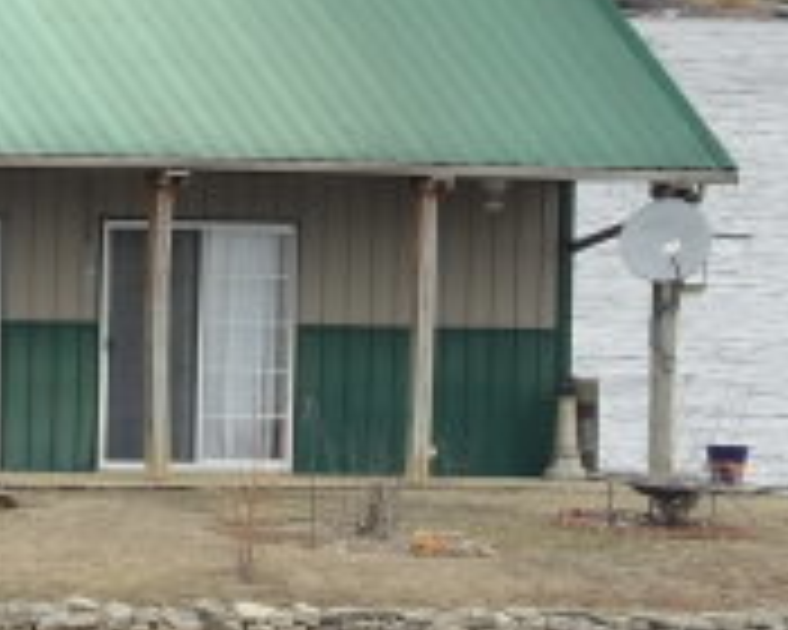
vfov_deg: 2.0
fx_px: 18517
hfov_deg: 2.4
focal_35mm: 794
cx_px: -180
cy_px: 94
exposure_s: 1/222
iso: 100
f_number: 4.5
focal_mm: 39.8
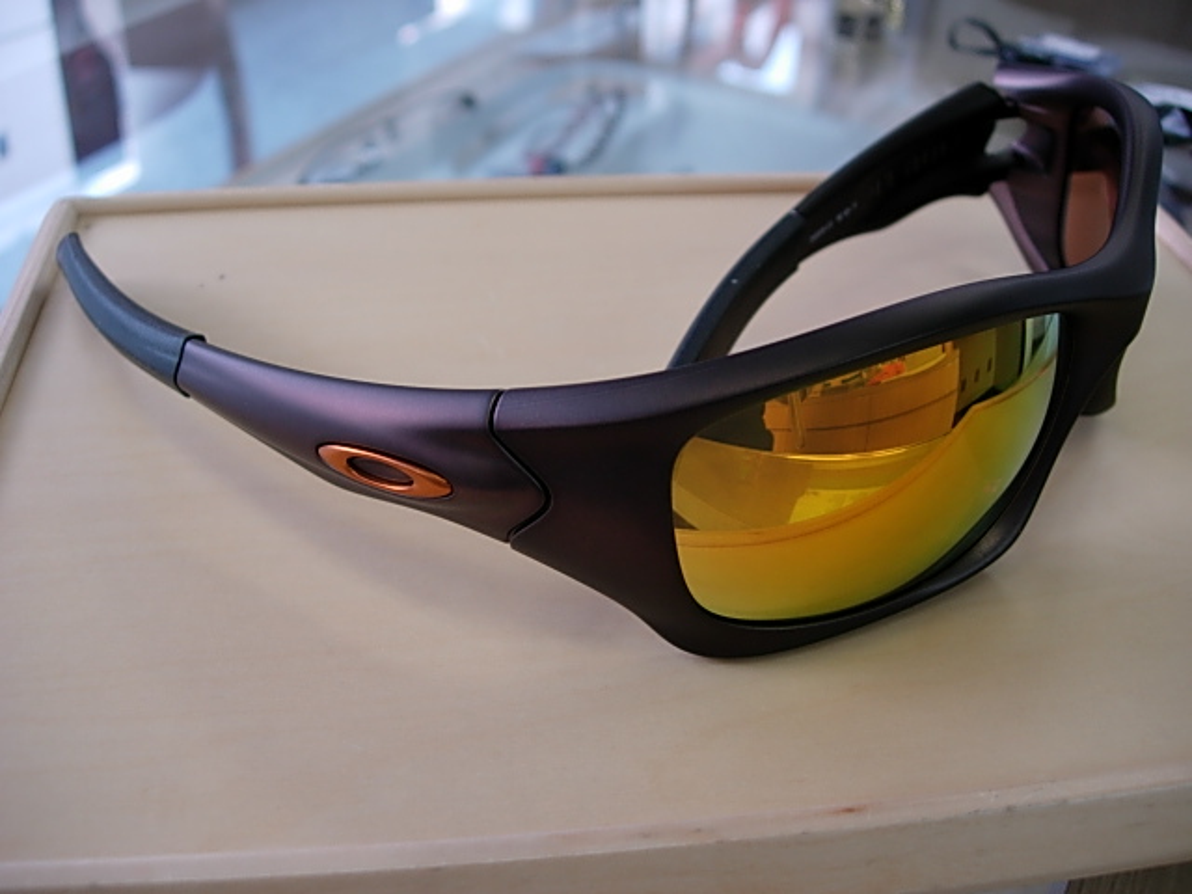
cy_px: 447
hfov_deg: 49.0
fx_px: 1309
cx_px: 596
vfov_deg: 37.7
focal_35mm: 38
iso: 64
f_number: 2.8
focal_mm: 7.8
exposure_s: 1/57
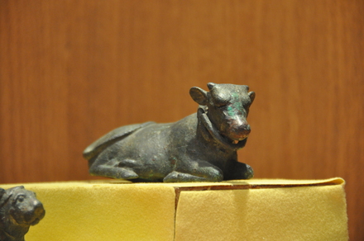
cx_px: 182
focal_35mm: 300
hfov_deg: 6.9
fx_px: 3029
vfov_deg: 4.6
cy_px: 120
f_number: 5.6
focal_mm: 200
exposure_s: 1/30
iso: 1600
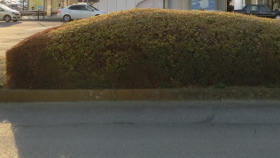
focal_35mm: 64
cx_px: 259
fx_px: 475
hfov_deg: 31.1
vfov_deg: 18.2
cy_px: -13
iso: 80
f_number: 3.7
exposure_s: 1/400
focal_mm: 5.2
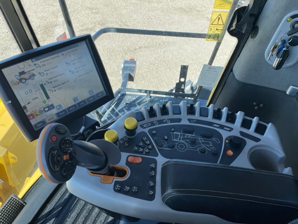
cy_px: 112
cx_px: 149
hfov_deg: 67.3
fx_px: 224
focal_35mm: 26
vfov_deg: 53.1
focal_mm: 4.2
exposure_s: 1/801
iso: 32
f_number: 1.6
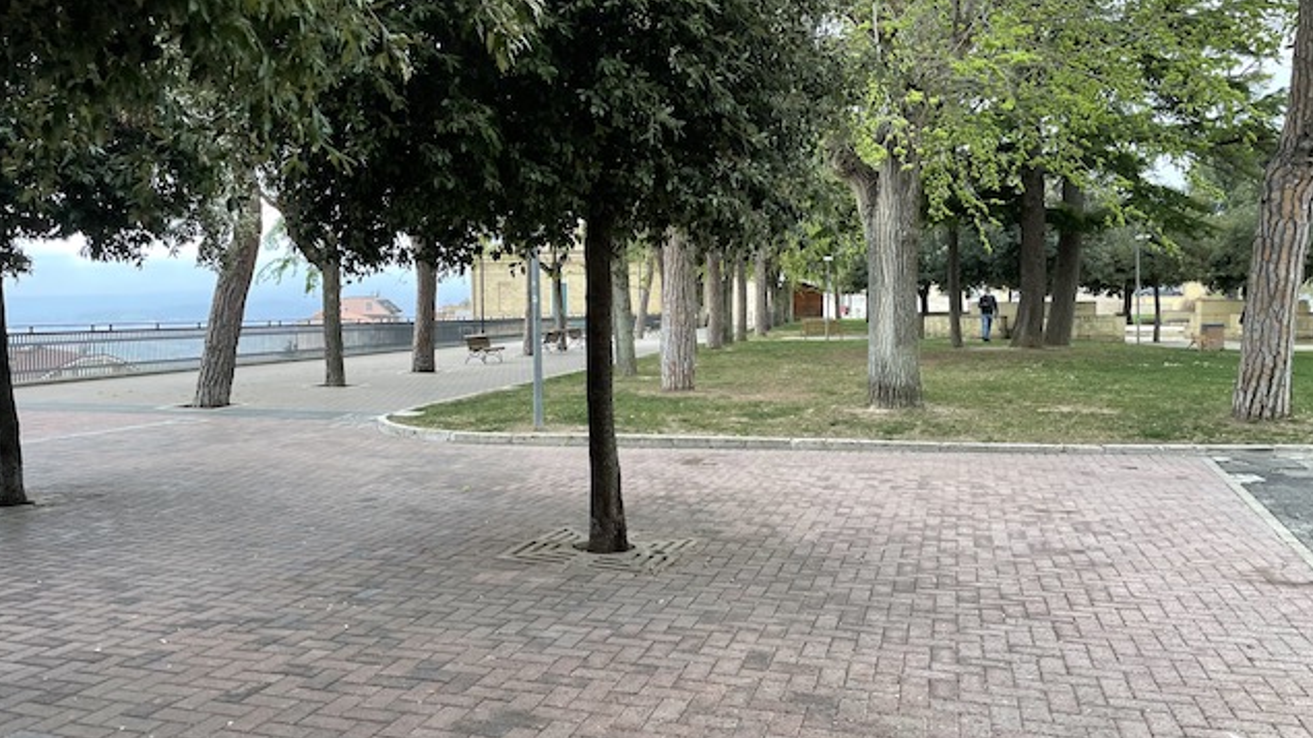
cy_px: 368
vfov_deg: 40.2
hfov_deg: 66.1
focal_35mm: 29
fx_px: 1010
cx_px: 647
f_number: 1.6
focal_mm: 4.2
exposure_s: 1/226
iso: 32
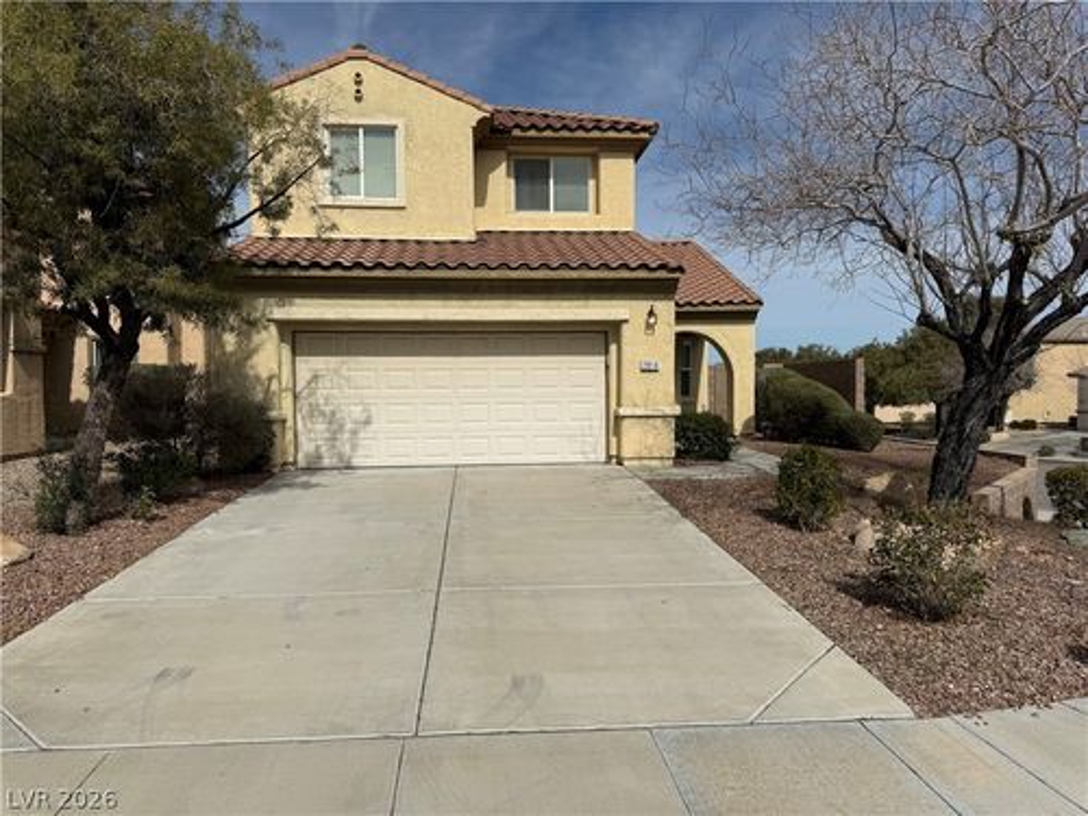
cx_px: 544
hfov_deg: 71.6
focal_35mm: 24
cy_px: 408
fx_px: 754
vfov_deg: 56.8
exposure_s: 1/11905
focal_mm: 6.76
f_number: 1.78
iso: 80
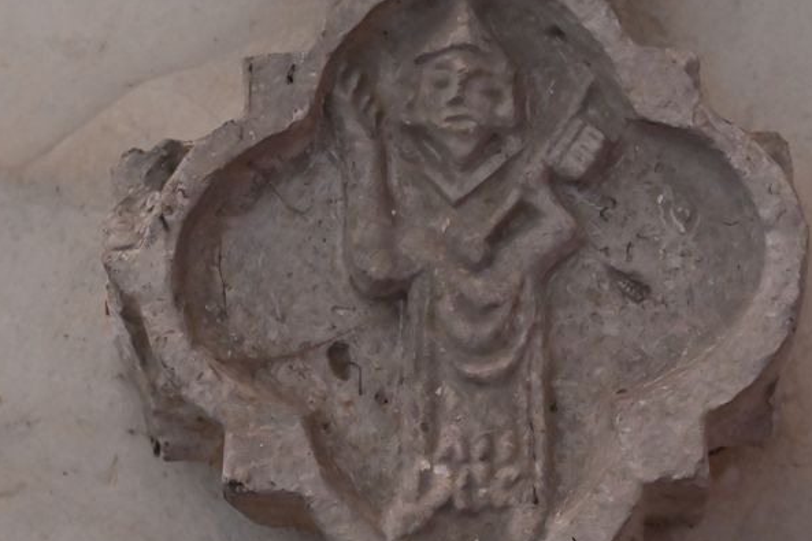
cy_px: 268
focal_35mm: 117
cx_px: 422
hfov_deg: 17.5
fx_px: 2638
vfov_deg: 11.7
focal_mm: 66
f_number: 6
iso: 9000
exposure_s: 1/80
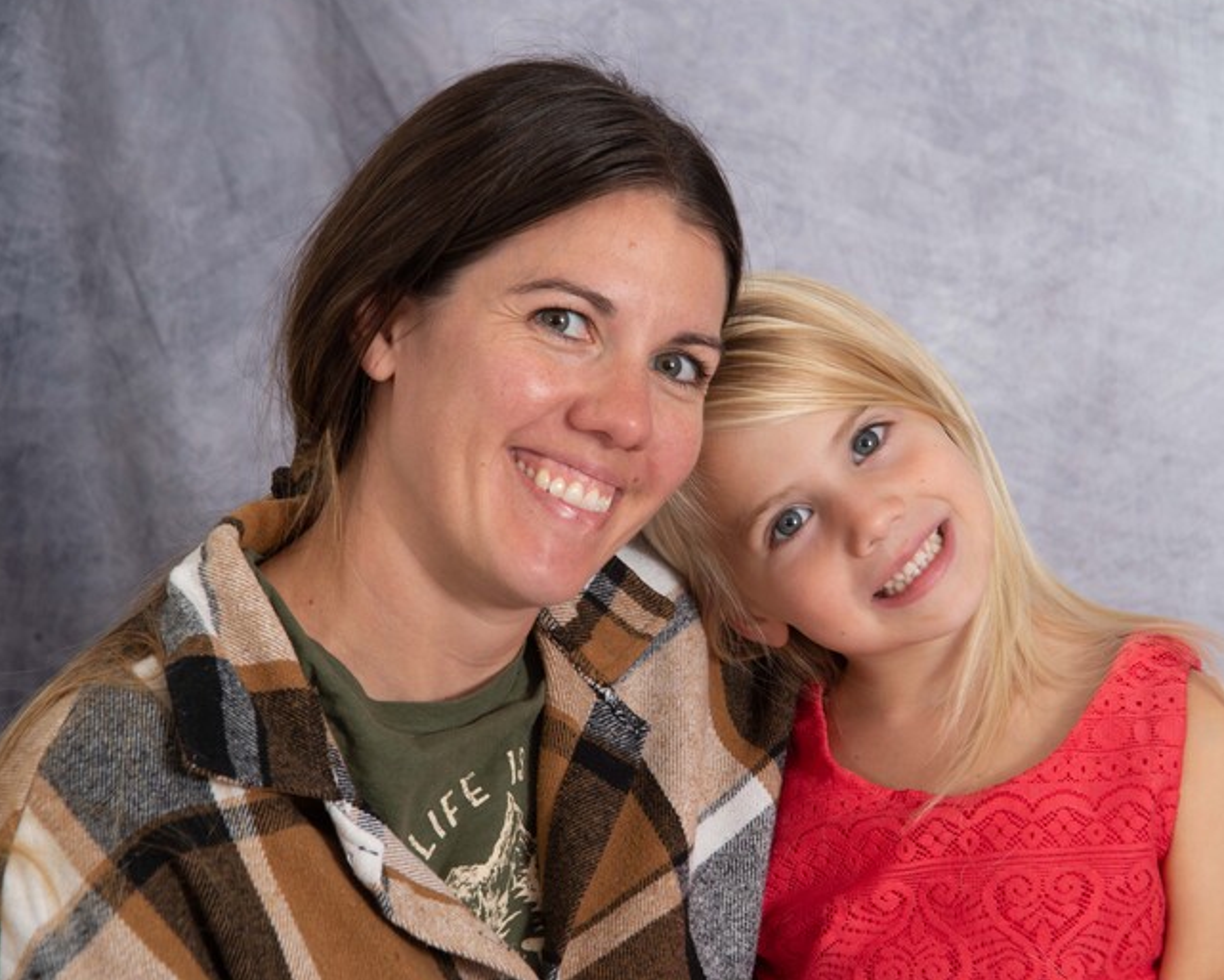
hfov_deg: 11.8
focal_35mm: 164
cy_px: 483
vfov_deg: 9.4
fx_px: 5942
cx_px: 689
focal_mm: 140
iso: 200
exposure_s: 1/100
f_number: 14
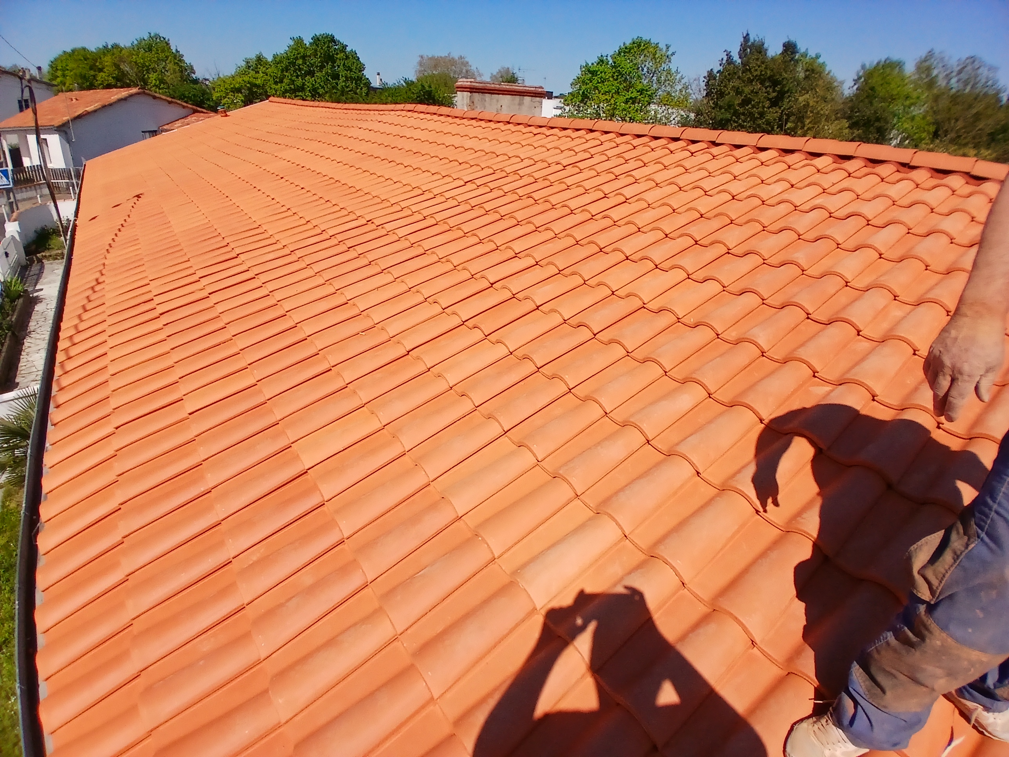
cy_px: 378
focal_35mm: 17
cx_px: 504
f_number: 2.2
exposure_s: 1/2304
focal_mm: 1.4
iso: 50
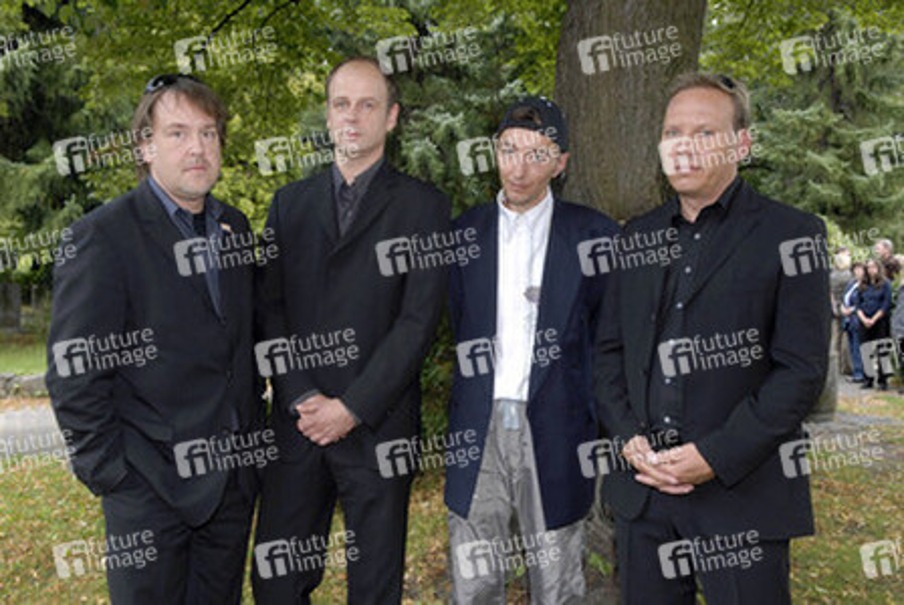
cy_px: 302
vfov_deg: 34.3
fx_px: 981
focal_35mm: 39
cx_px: 452
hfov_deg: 49.5
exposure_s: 1/80
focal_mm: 26
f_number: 6.3
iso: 400
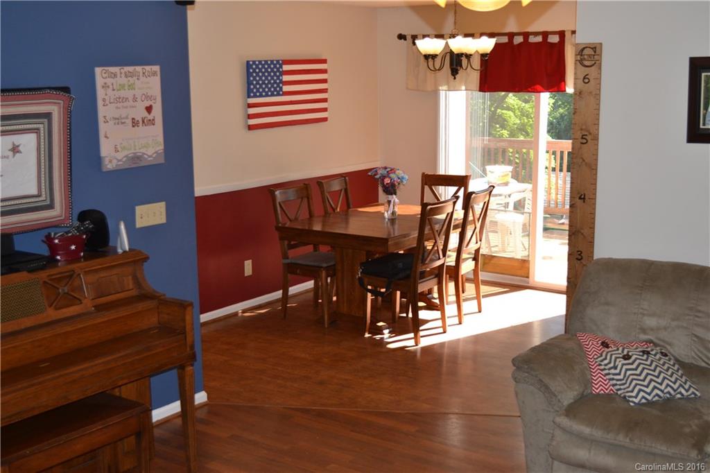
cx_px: 355
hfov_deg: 43.6
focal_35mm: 45
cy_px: 236
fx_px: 887
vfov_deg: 29.8
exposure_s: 1/125
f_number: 4.5
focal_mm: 30
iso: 400
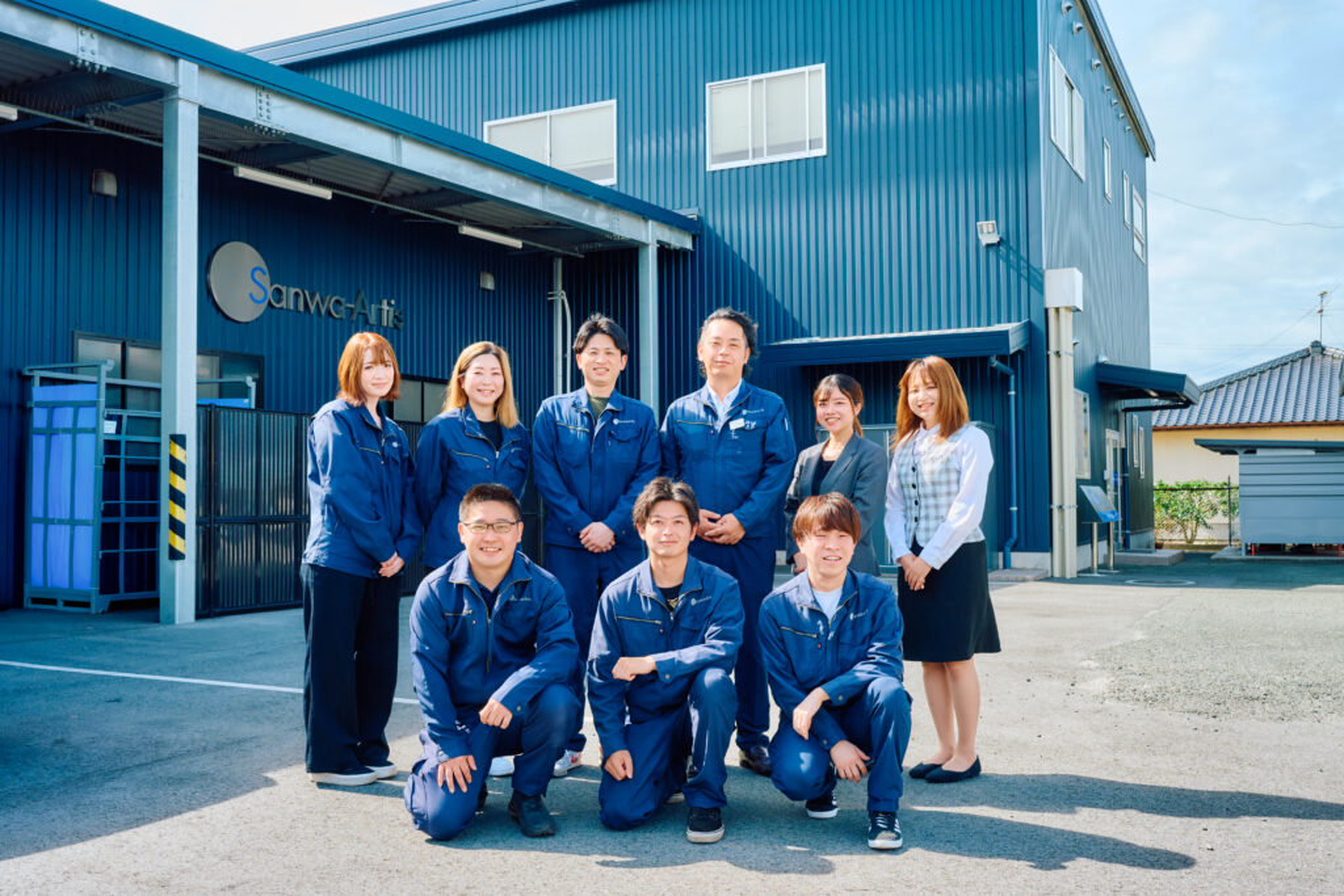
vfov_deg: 37.9
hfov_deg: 54.4
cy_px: 448
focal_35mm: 35
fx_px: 1307
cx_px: 672
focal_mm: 35
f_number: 9
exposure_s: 1/400
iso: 500
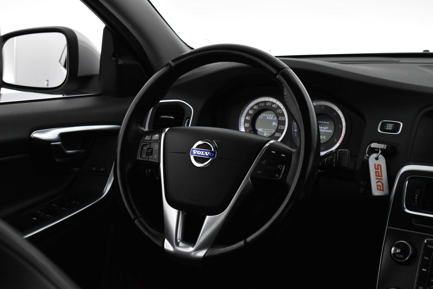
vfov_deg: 23.8
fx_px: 686
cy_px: 144
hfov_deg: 35.0
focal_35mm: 57
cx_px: 216
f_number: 5
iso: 3200
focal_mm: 38
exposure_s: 1/100
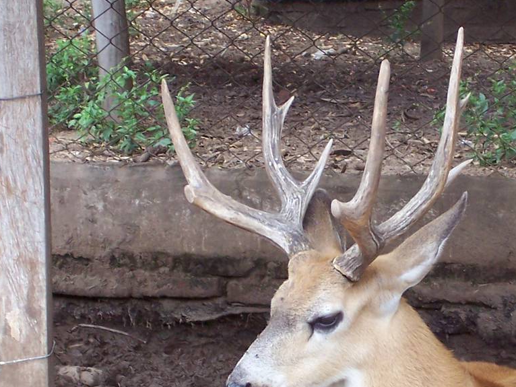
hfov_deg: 9.3
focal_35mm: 213
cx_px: 444
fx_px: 3176
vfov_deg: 7.0
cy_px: 273
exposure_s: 1/90
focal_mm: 16.8
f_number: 4.6
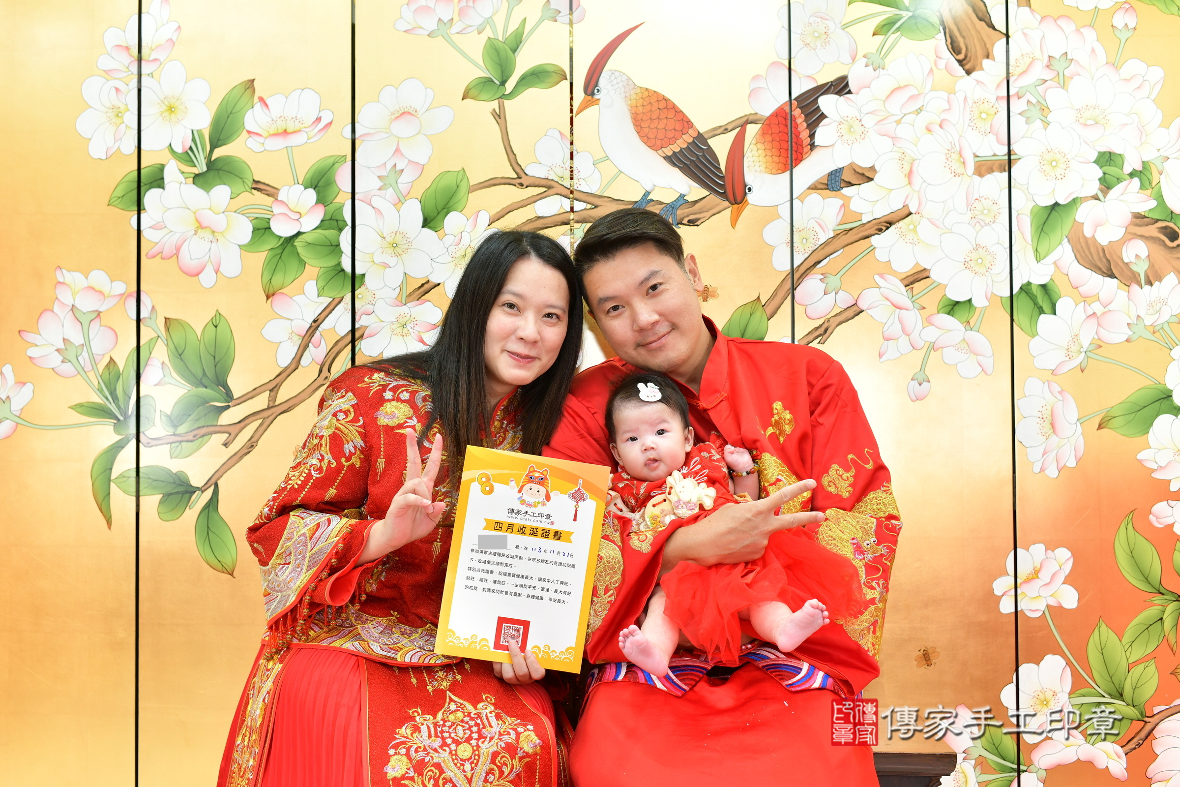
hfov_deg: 54.4
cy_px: 394
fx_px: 1147
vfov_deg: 37.9
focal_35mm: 35
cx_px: 590
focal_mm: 35
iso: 800
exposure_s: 1/200
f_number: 4.5
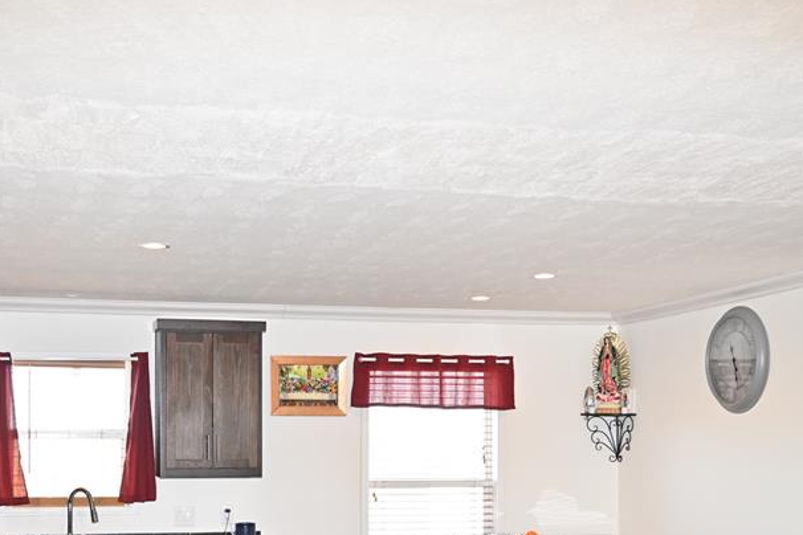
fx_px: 1204
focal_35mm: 54
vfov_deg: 24.7
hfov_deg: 36.8
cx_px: 335
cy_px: 422
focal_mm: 32
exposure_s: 1/60
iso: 250
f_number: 4
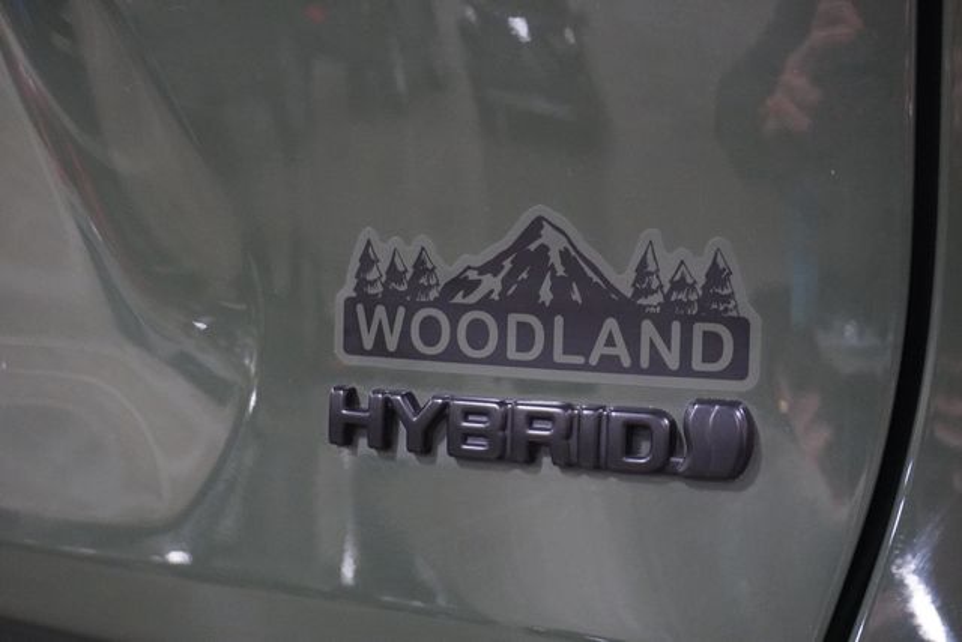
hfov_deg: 34.2
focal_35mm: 58
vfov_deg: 23.2
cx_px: 481
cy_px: 321
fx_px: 1564
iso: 6400
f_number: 5.6
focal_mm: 39
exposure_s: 1/50
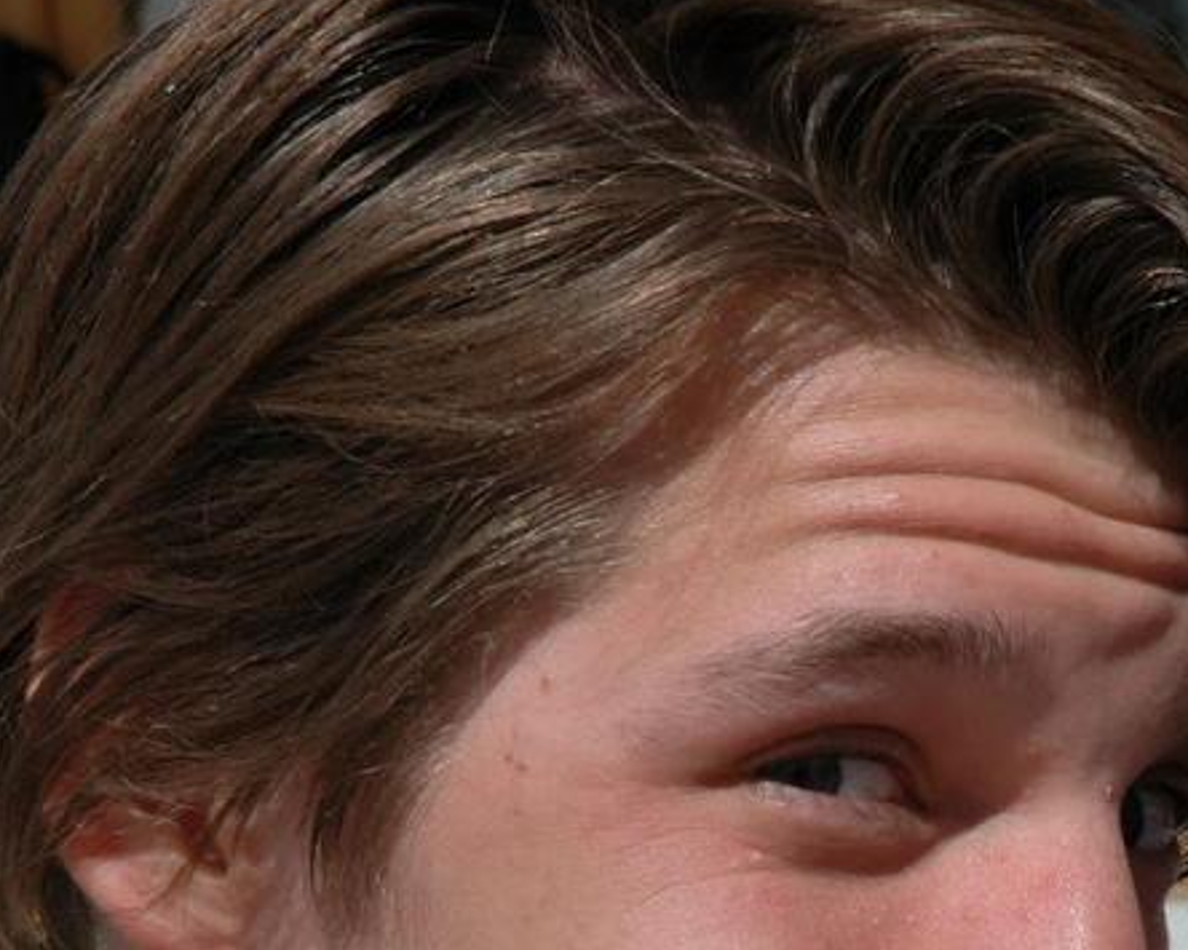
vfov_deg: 6.8
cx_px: 813
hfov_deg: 8.5
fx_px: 7980
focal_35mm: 227
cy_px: 793
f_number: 16
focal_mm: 70
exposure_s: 1/250
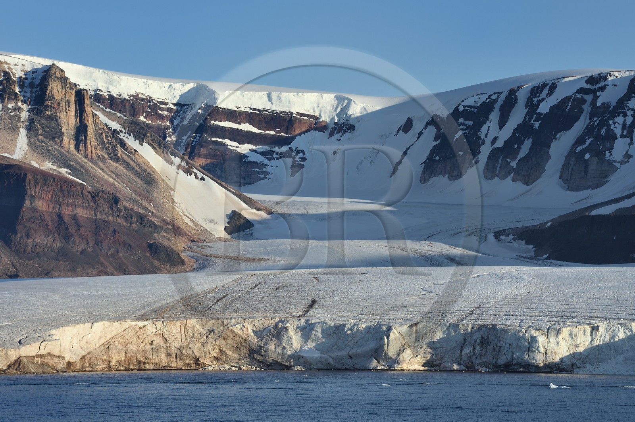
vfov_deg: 8.3
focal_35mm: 165
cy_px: 211
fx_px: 2908
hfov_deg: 12.5
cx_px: 318
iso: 200
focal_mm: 165
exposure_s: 1/250
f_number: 13
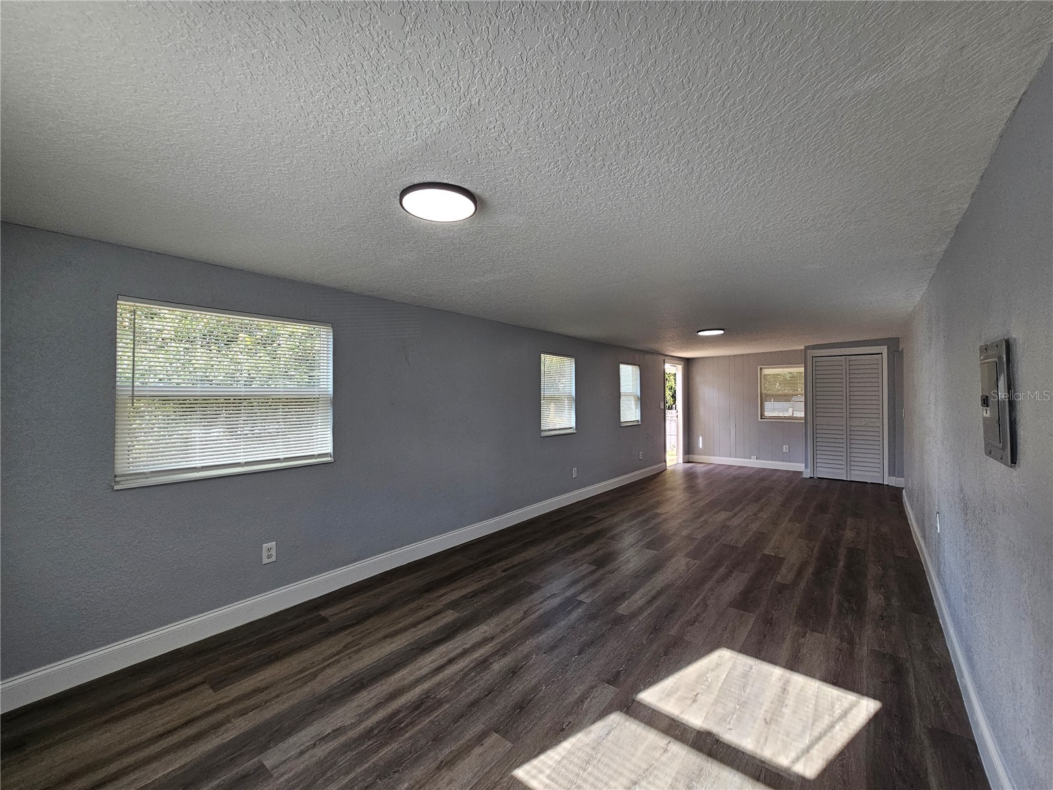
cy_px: 395
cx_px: 526
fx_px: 395
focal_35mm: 13
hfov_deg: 106.2
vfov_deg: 89.9
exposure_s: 1/120
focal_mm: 2.2
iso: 80
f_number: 2.2
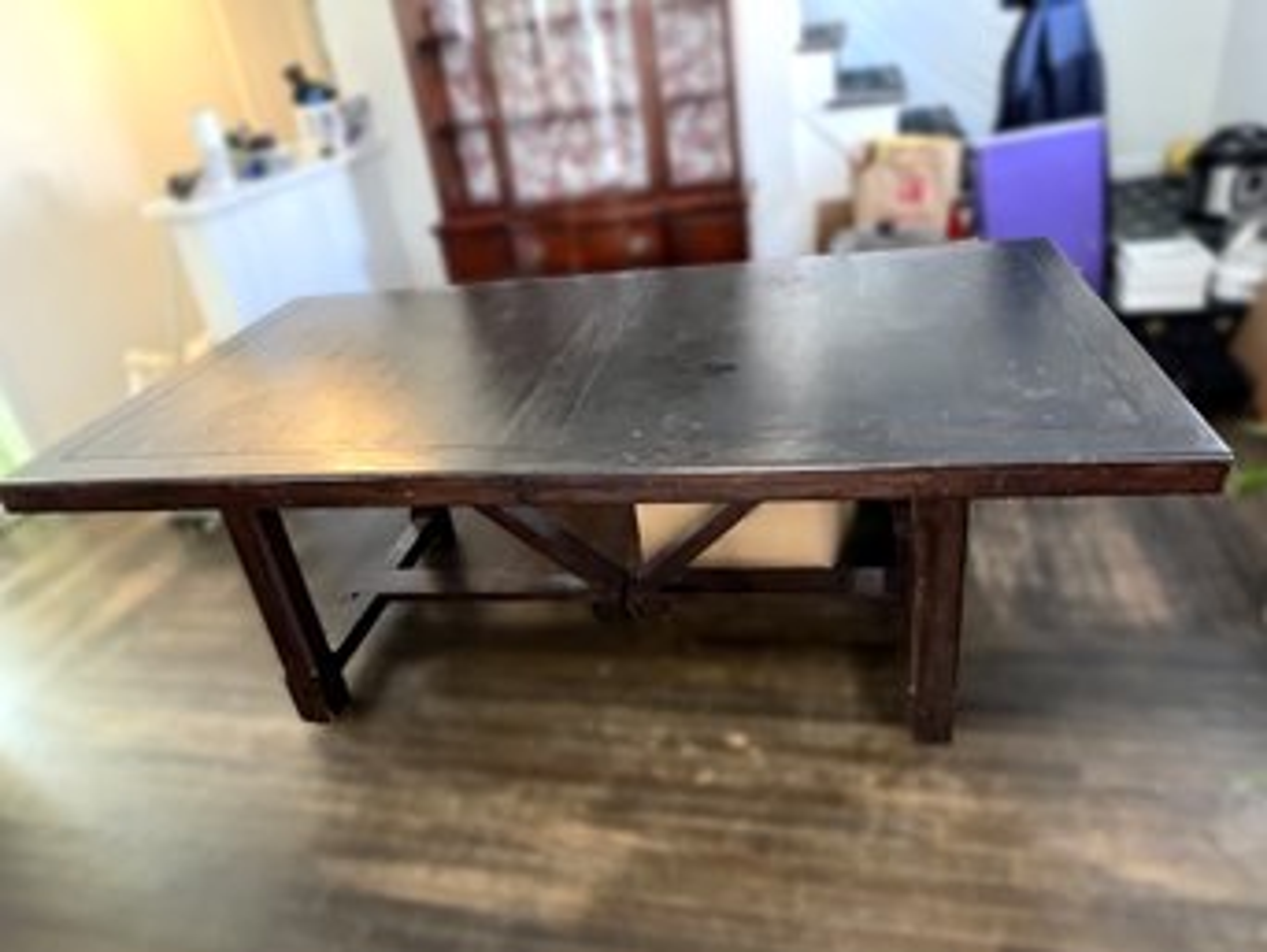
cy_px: 476
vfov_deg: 61.1
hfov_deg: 76.3
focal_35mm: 22
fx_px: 806
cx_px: 634
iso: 800
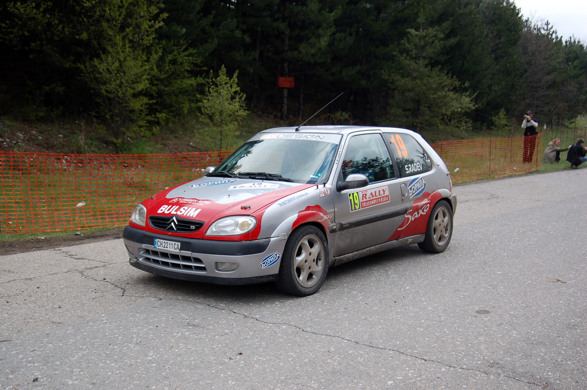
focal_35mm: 51
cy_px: 195
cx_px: 294
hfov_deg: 38.9
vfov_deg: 26.4
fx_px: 831
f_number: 4
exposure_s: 1/1000
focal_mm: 34
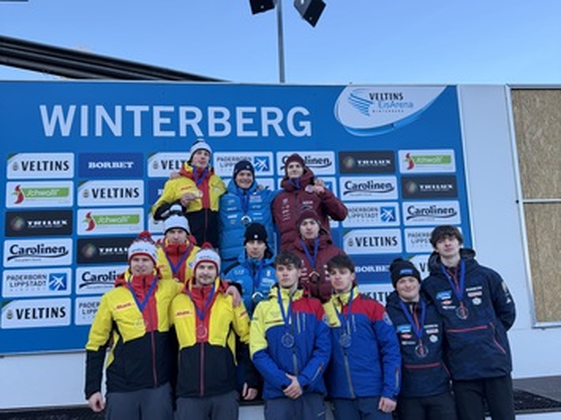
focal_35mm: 24
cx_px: 280
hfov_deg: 71.6
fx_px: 389
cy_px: 210
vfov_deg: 56.8
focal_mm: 6.76
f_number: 1.78
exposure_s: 1/1005
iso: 80
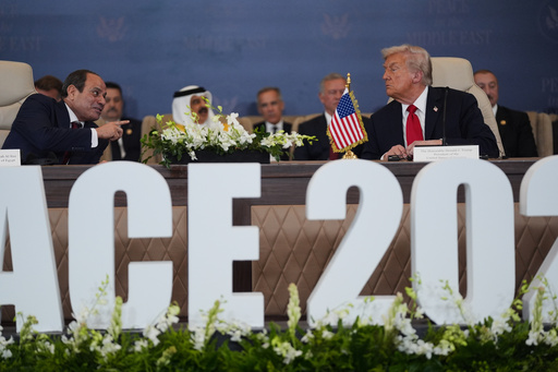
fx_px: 2495
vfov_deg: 8.5
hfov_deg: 12.8
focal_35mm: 161
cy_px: 186
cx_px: 279
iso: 2000
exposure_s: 1/640
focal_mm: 161
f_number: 2.8
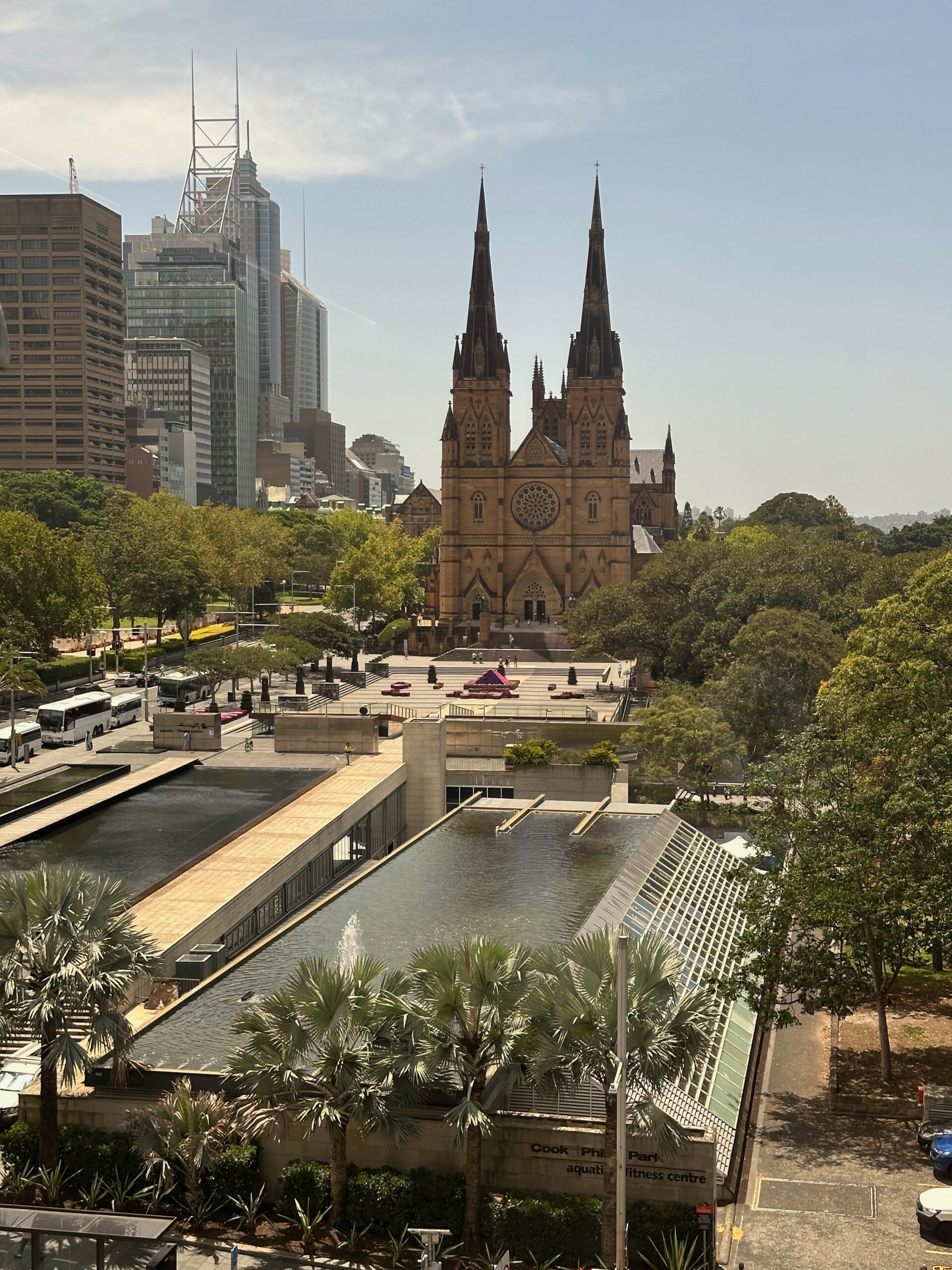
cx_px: 476
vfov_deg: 39.7
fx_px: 1760
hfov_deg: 30.3
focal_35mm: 48
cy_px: 635
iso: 64
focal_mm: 6.86
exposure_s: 1/1171
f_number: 1.78
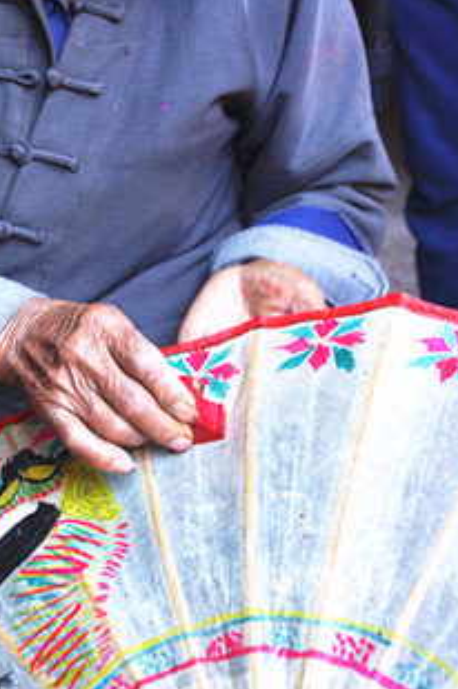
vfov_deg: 28.1
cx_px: 69
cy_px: 180
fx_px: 1358
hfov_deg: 18.9
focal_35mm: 71
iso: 200
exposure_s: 1/50
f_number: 4
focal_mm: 27
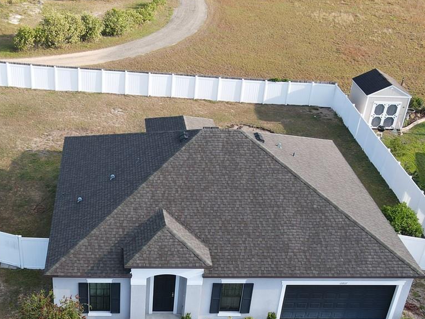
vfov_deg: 28.2
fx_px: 614
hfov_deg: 37.5
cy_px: 276
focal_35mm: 50
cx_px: 125
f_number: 2.8
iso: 100
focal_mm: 4.5
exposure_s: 1/180
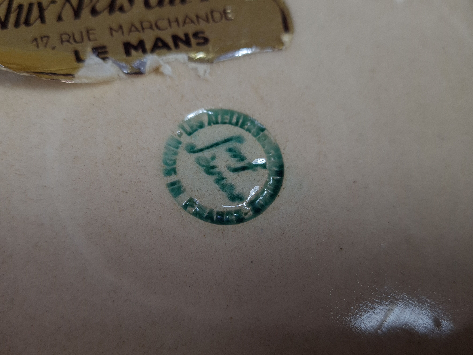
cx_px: 236
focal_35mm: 26
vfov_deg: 53.1
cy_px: 178
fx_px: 355
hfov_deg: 67.3
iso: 50
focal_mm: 5.4
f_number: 1.8
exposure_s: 1/123
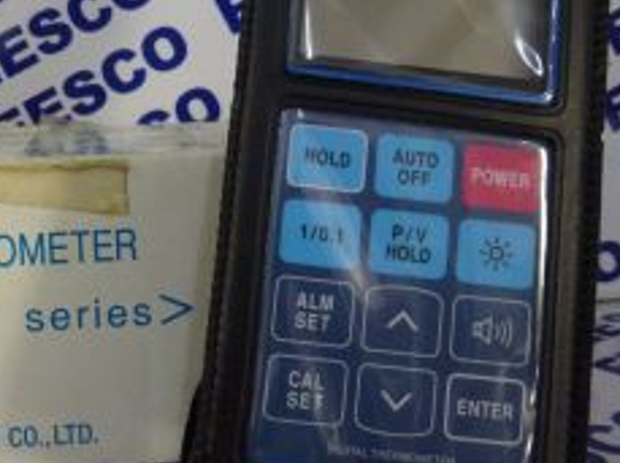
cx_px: 133
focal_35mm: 42
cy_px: 146
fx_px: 751
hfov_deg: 43.0
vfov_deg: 33.9
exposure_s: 1/30
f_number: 3.3
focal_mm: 4.3
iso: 400
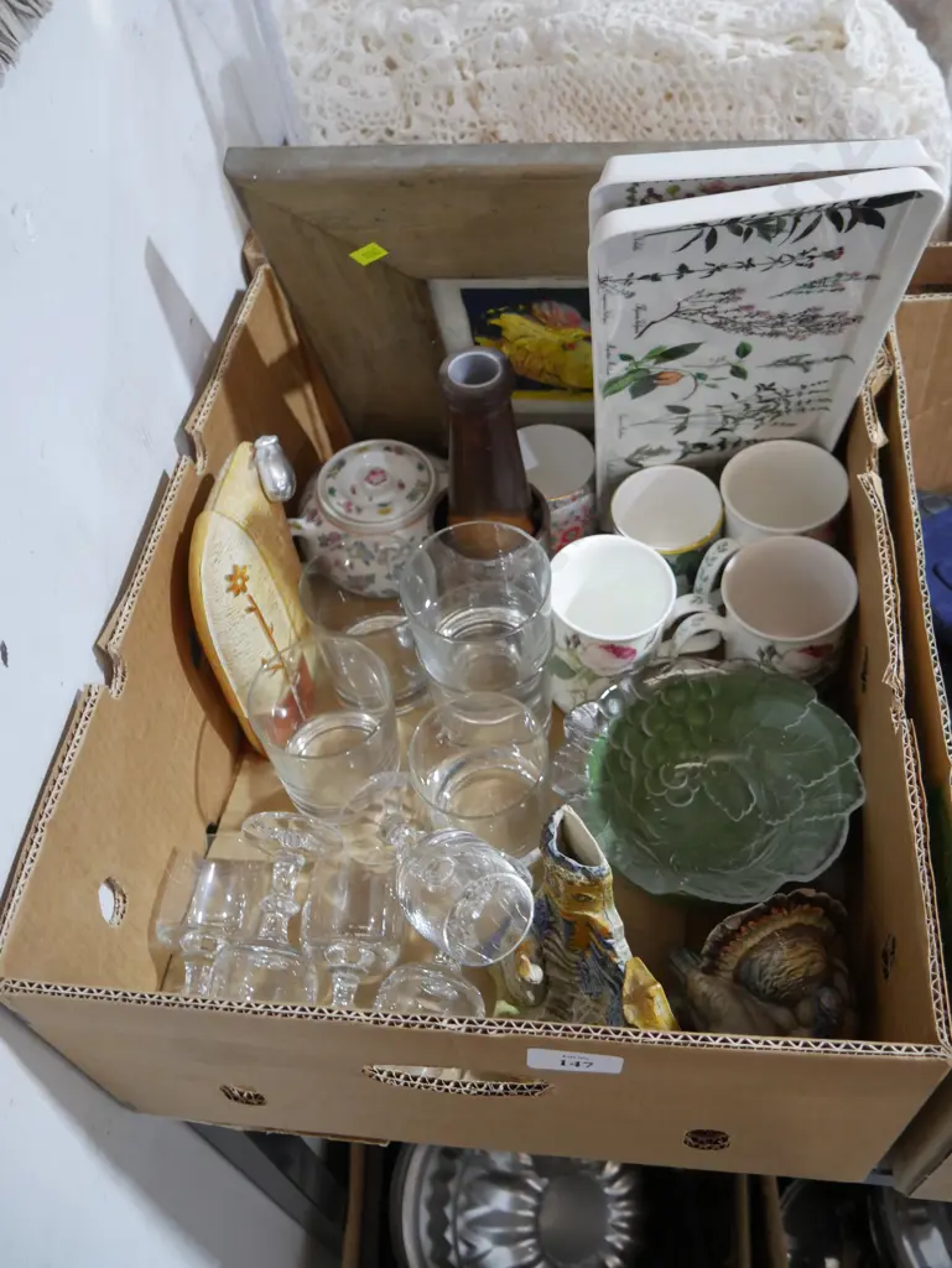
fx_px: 1172
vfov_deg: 56.8
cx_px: 476
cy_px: 634
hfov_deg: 44.2
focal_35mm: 32
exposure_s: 1/60
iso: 1250
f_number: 4
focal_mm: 16
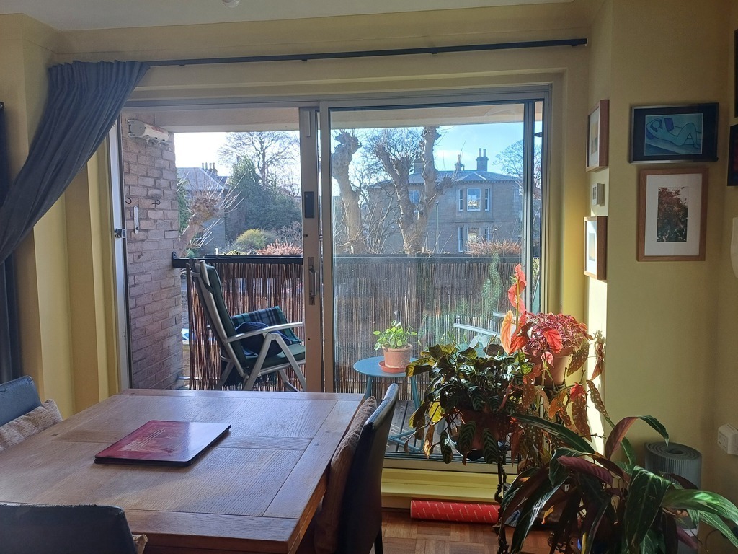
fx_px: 533
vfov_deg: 54.9
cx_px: 369
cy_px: 277
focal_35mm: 25
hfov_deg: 69.4
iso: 50
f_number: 1.8
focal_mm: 4.65
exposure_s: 1/149
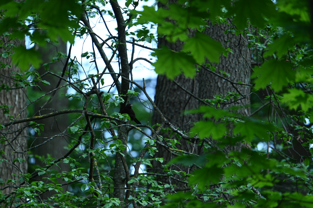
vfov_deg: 2.7
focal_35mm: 500
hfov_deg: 4.1
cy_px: 104
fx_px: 4344
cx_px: 156
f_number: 6.7
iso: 640
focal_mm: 500
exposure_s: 1/100
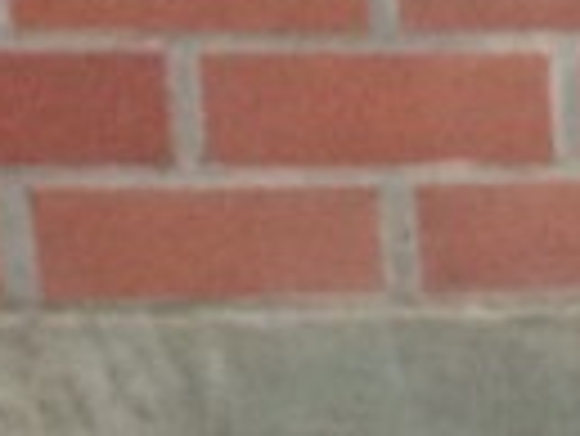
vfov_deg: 5.7
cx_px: 980
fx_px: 3857
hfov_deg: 8.3
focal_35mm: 230
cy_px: 1623
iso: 320
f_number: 2.2
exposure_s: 1/20
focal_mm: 4.15
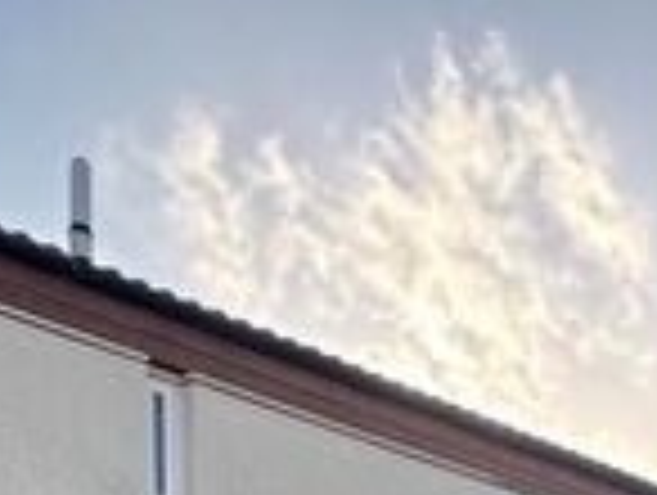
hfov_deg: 27.5
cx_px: 639
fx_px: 1274
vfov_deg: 16.9
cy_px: 961
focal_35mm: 67
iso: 64
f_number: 2.2
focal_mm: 2.22
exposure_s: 1/448
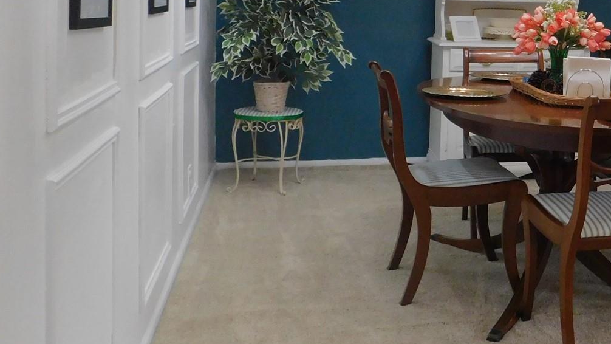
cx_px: 530
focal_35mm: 51
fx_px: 826
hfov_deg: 38.3
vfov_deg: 22.9
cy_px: 30
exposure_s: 1/30
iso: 320
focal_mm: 4
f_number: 3
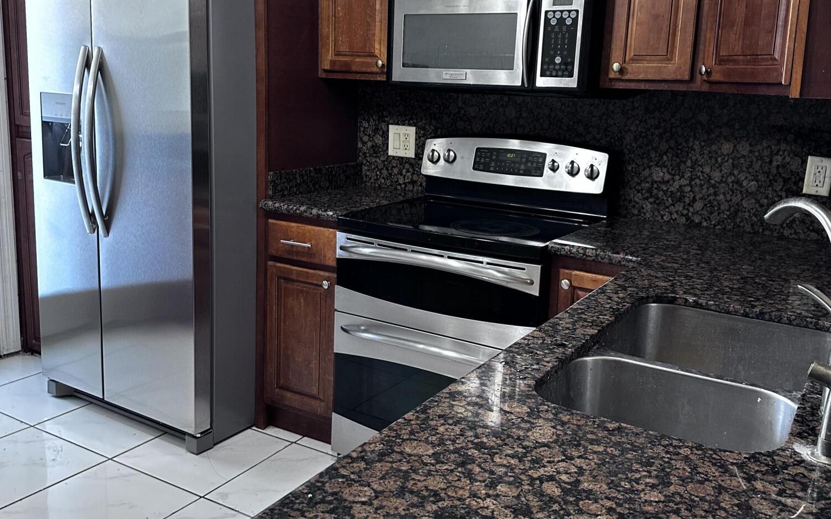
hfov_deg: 56.7
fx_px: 770
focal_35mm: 34
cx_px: 416
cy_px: 218
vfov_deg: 37.2
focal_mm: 6.86
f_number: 1.78
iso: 250
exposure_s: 1/60
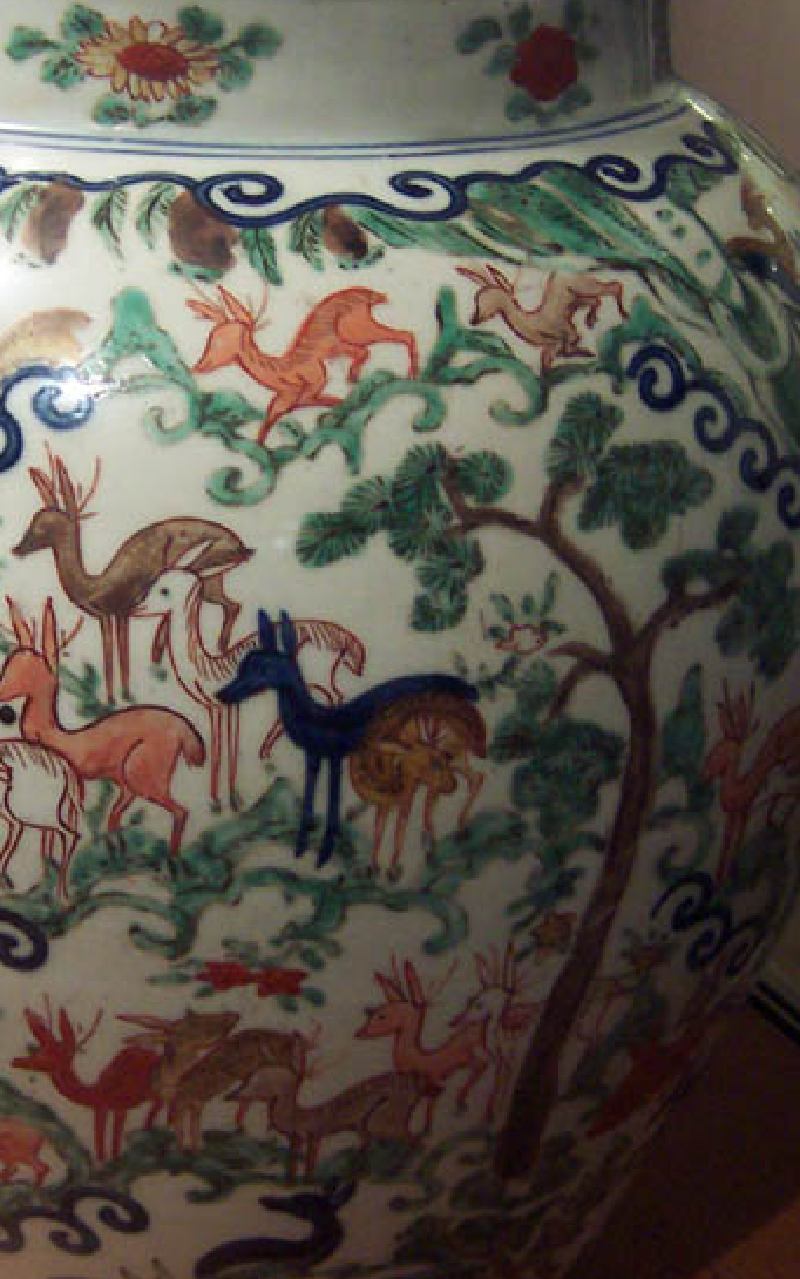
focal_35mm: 63
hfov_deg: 20.4
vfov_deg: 32.5
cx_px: 149
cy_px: 685
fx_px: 2196
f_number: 2.8
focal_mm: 5.6
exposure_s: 1/20
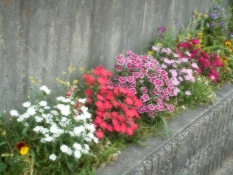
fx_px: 518
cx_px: 116
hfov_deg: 25.3
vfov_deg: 19.1
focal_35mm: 77
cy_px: 88
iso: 80
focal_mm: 13.8
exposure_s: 1/30
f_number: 5.5
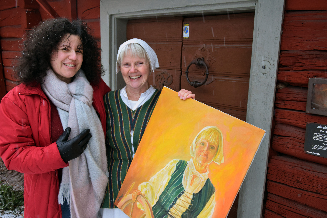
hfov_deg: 57.2
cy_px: 109
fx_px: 300
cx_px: 164
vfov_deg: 40.0
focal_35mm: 33
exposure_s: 1/80
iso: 400
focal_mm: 22
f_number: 4.5
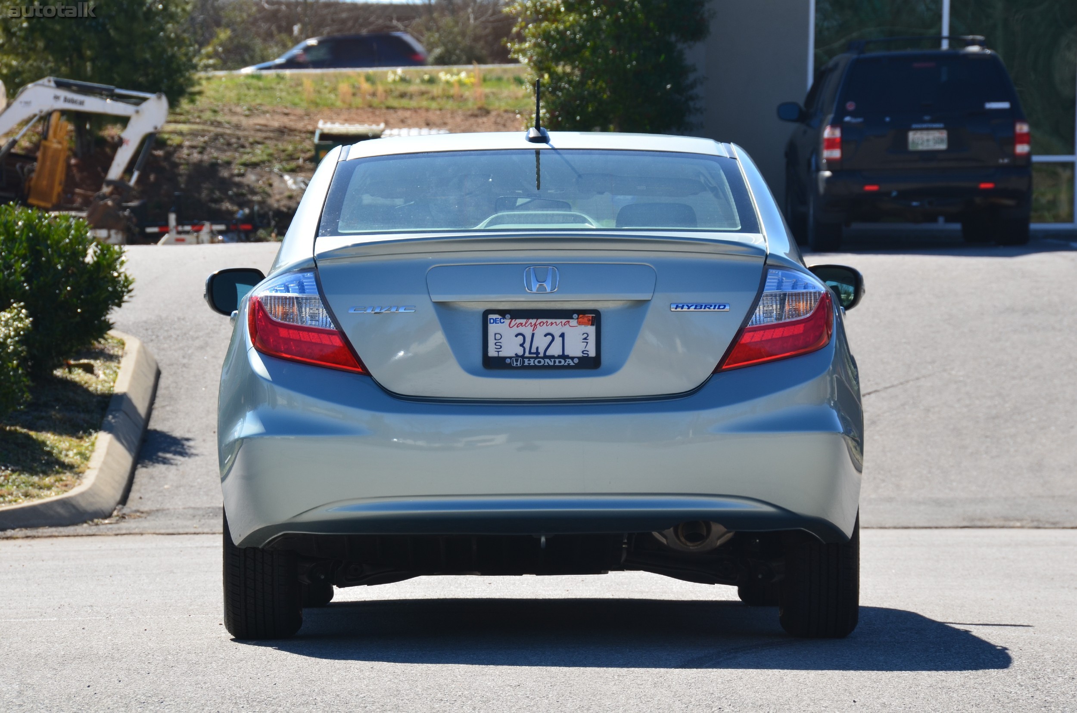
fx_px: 6046
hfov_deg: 10.2
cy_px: 356
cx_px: 538
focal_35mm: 202
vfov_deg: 6.8
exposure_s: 1/125
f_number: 11
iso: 160
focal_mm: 135
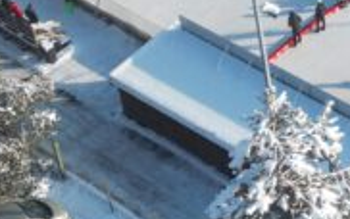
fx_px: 1365
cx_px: 571
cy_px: -44
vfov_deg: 9.1
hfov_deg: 13.5
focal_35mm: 143
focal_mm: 6.72
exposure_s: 1/2500
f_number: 1.7
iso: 130
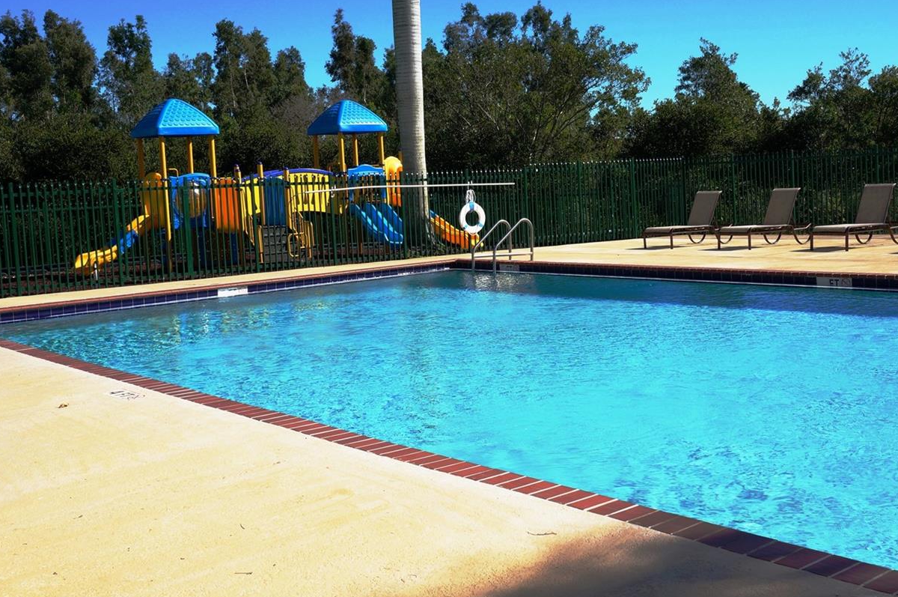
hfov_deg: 44.5
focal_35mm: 44
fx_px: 1096
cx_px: 482
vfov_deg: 30.4
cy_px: 263
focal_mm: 22
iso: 100
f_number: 13
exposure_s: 1/200
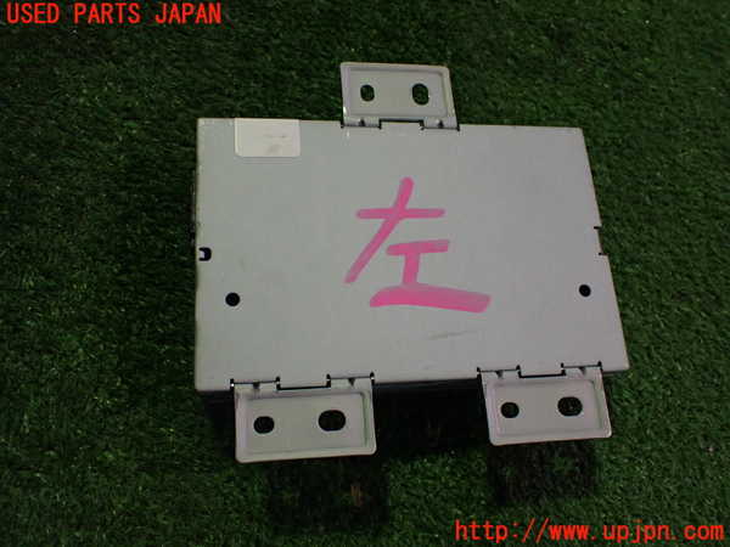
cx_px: 365
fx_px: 633
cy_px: 274
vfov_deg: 46.8
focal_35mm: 30
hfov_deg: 60.0
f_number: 2.3
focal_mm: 5.4
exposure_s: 1/125
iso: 500
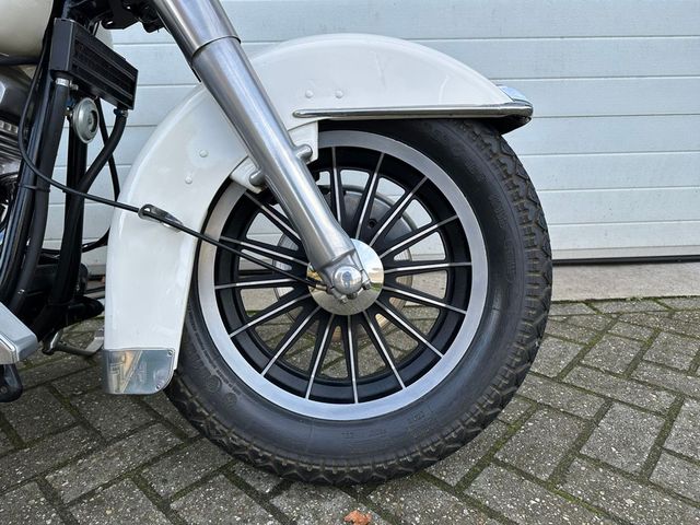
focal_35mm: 24
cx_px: 350
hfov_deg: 71.6
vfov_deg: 56.8
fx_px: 485
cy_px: 262
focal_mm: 6.86
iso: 80
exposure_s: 1/745
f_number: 1.78
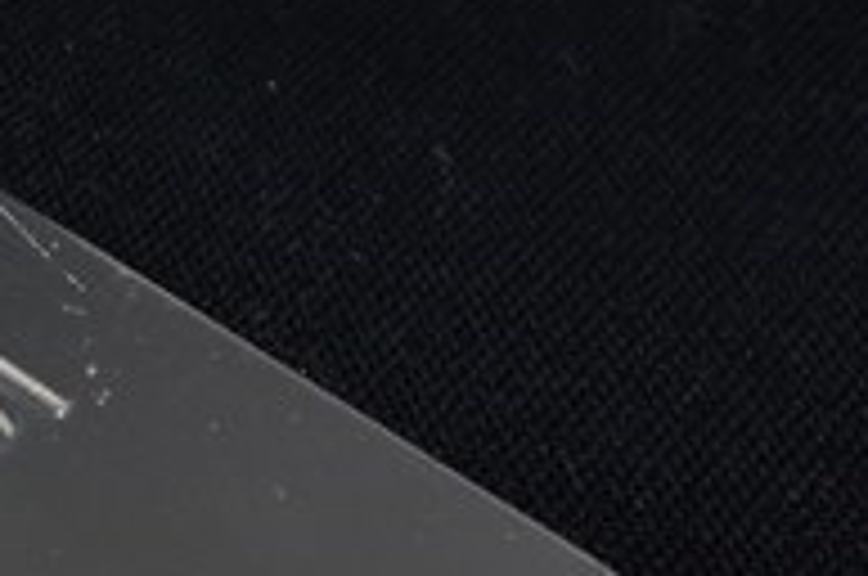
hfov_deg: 19.4
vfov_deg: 14.6
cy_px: 212
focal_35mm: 93
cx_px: -405
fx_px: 2239
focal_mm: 10.4
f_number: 7.1
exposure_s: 1/30
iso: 320
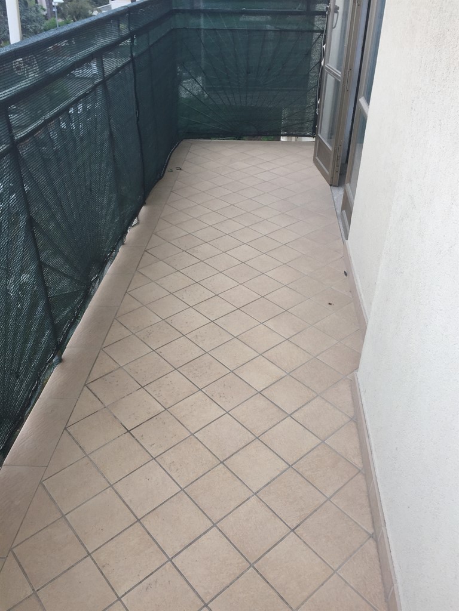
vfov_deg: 61.7
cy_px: 306
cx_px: 230
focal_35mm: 29
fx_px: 513
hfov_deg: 48.2
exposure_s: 1/434
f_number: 2.2
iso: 32
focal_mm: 4.15
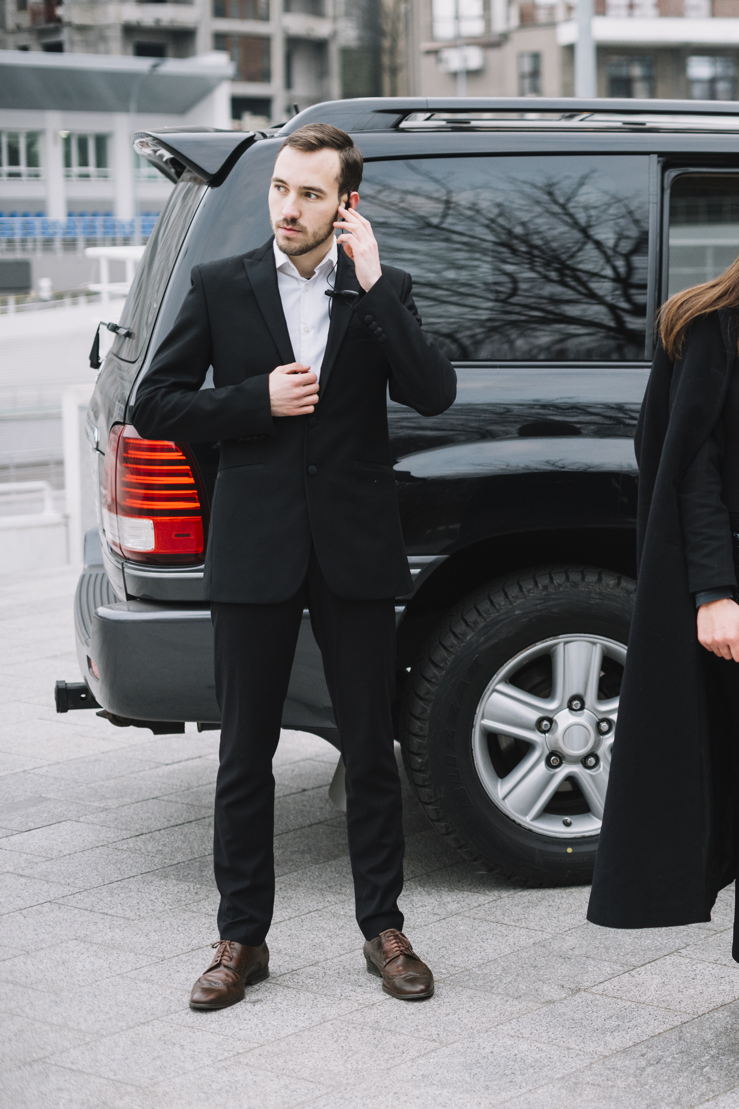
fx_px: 2371
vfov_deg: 26.3
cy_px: 552
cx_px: 851
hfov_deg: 17.0
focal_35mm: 77
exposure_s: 1/160
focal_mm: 50
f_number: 2.5
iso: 500
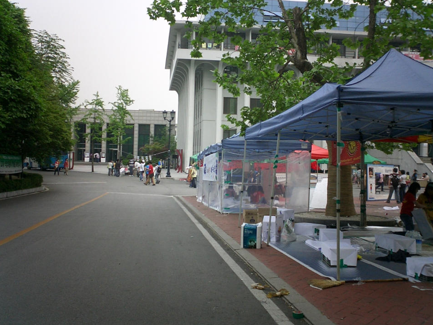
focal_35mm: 39
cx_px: 220
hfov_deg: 47.9
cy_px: 156
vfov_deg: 36.8
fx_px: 488
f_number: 3.5
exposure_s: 1/320
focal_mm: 5.6
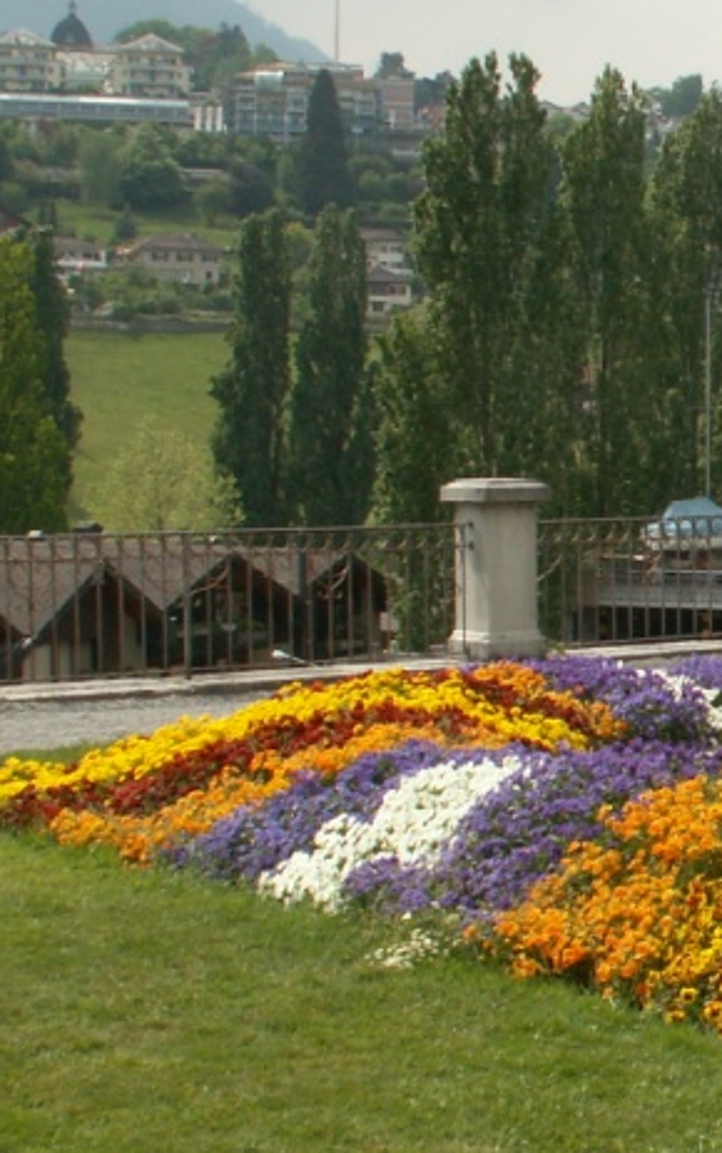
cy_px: 570
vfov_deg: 25.2
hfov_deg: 15.1
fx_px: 2578
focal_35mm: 82
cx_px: 991
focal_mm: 5.86
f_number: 7.1
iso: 50
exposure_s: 1/200
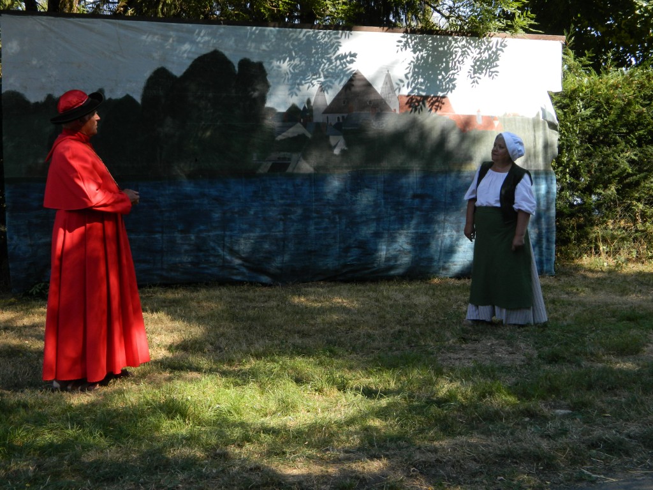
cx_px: 326
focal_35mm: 47
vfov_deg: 30.9
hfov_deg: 40.4
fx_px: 887
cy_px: 245
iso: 80
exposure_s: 1/200
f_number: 3.6
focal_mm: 8.4
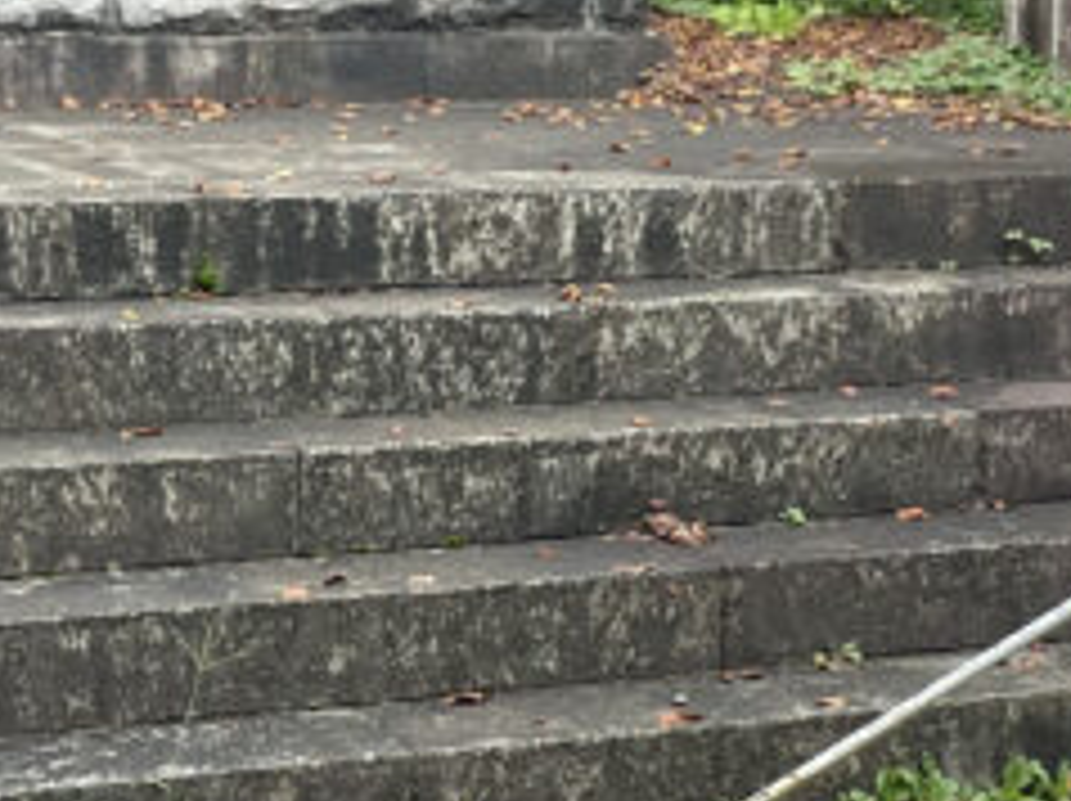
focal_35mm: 112
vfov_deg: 13.2
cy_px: 392
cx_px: 850
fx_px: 3462
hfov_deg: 17.4
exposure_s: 1/193
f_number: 1.6
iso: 32
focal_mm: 4.2
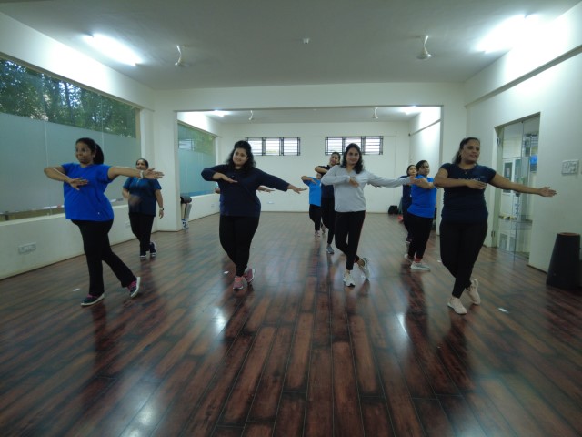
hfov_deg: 81.7
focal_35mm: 20
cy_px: 218
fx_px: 336
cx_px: 291
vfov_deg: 66.0
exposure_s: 1/10
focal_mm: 4.4
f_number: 1.8
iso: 400
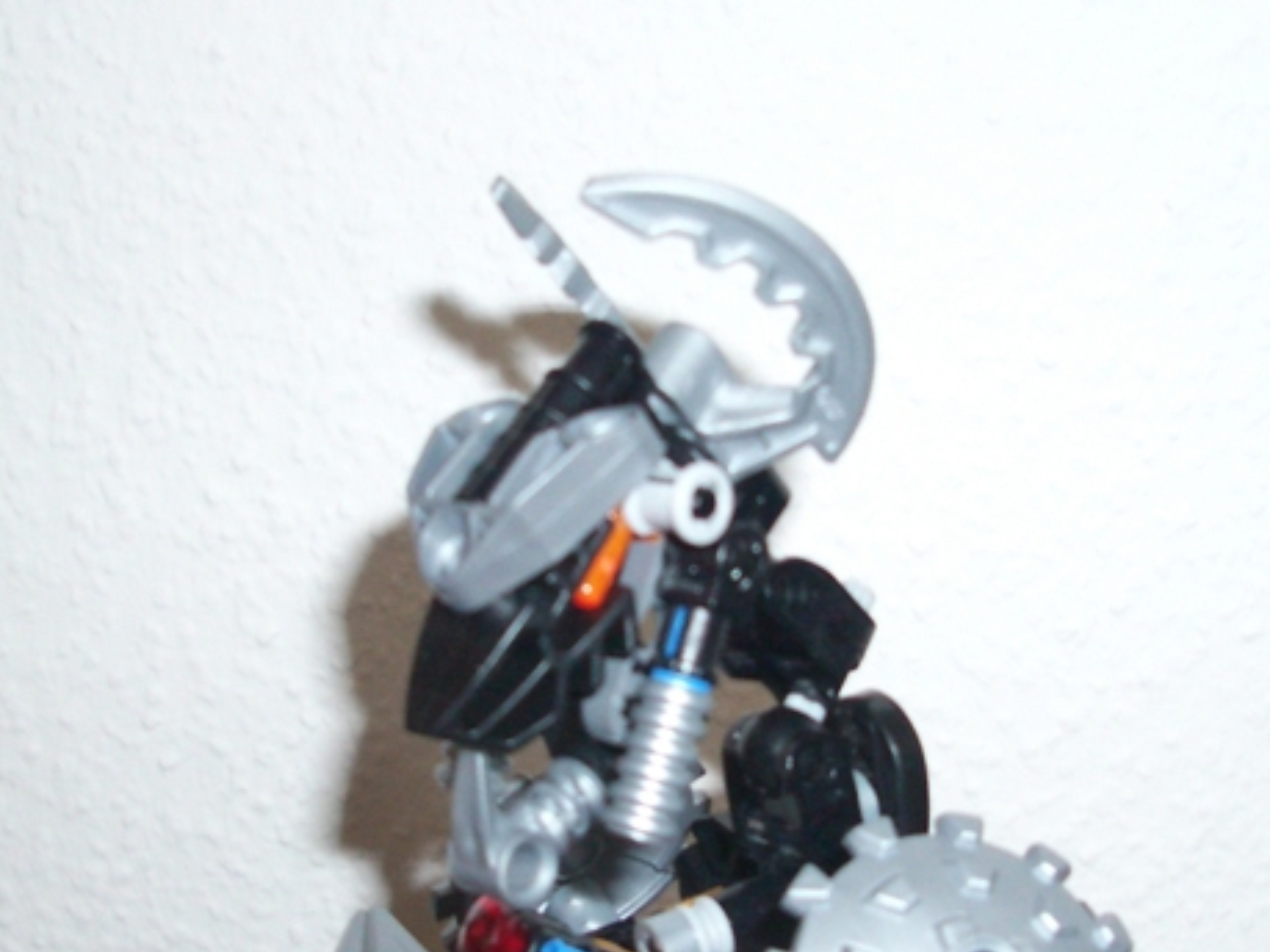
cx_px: 686
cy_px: 570
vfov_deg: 24.0
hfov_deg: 31.7
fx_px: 2237
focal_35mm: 61
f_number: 2.6
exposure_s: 1/60
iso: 200
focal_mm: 5.8
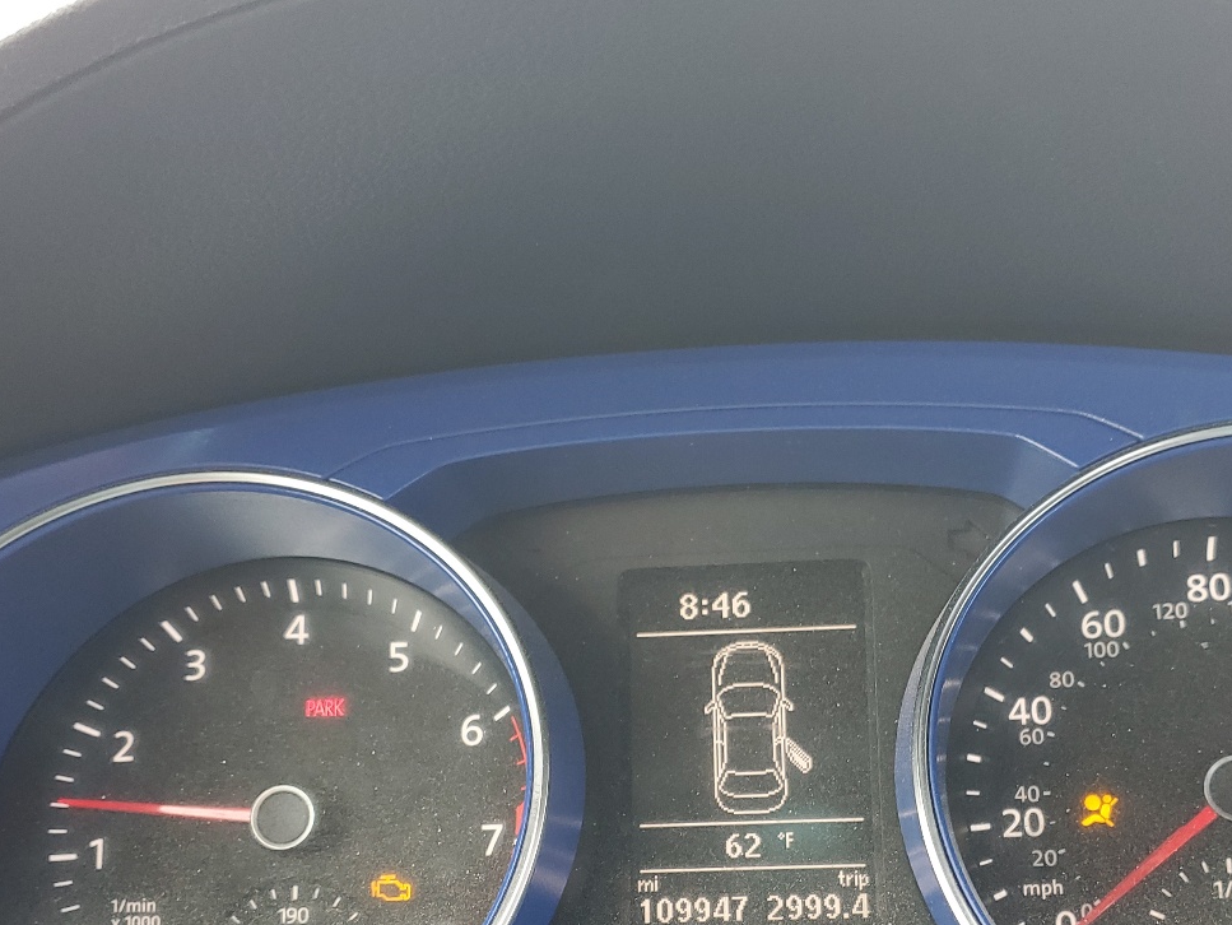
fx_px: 1531
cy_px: 734
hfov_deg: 43.6
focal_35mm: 43
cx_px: 750
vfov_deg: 32.7
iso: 55
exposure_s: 1/50
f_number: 1.5
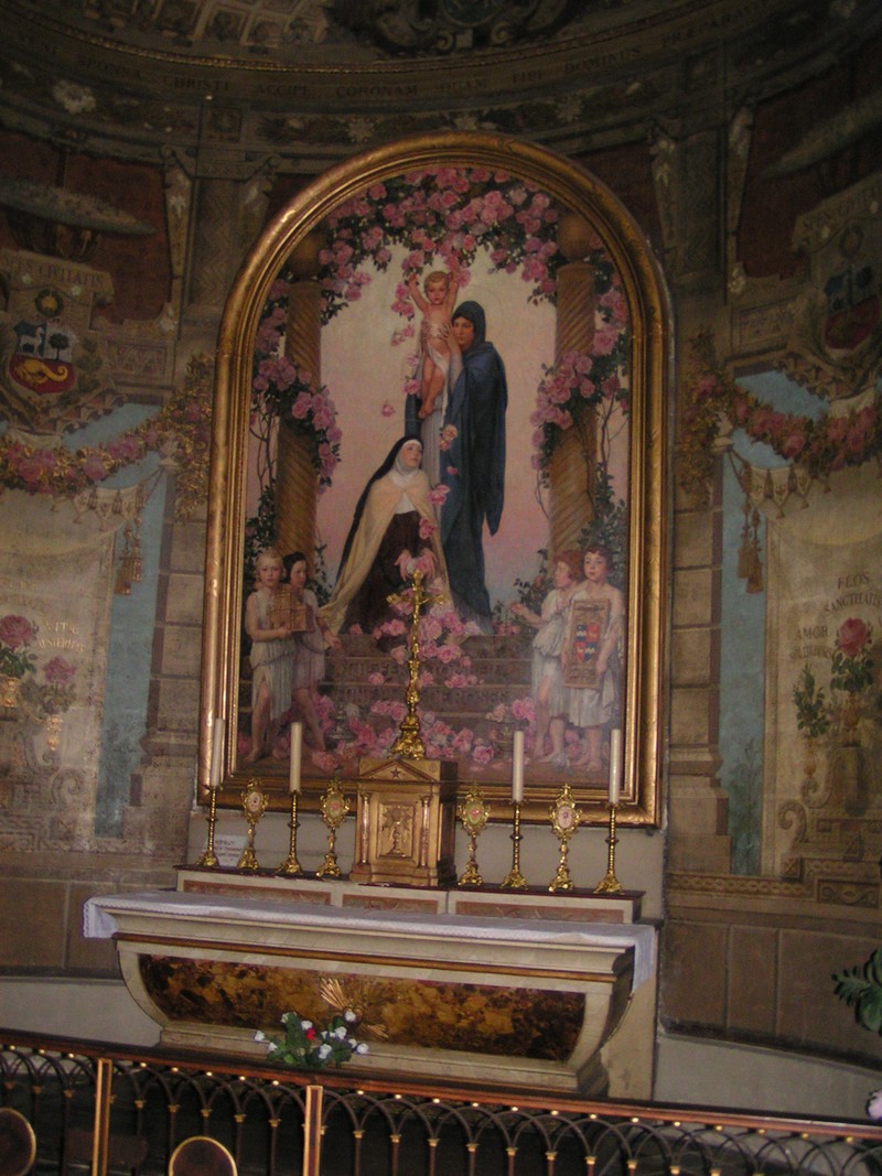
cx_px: 441
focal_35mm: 38
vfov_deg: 49.0
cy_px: 588
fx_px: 1291
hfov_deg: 37.7
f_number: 2.8
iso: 200
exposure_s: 1/40
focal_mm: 5.8
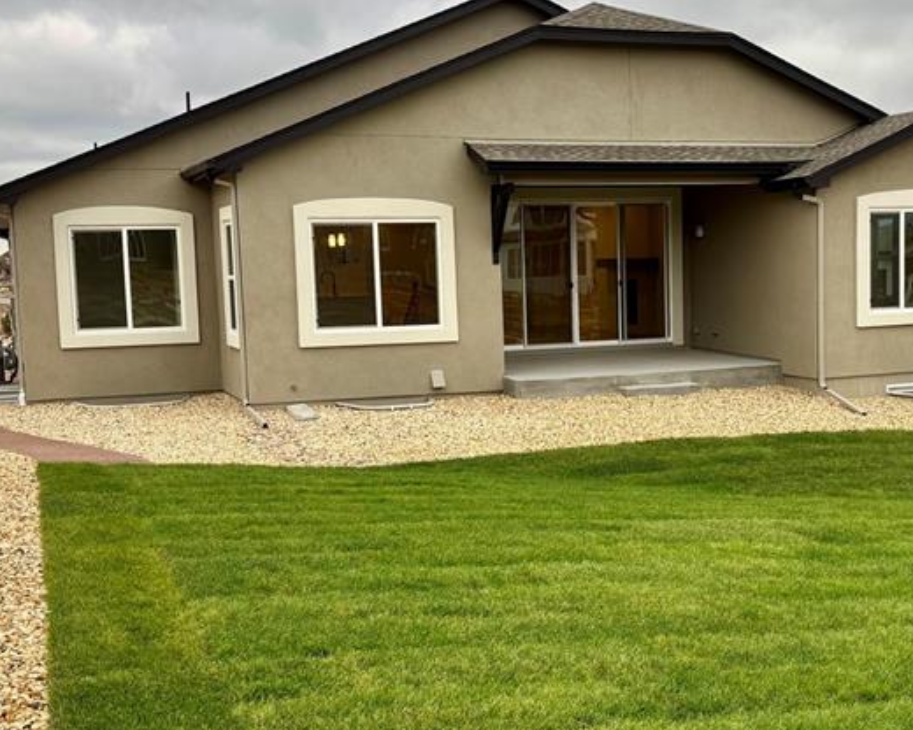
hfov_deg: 37.0
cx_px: 602
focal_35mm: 50
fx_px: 1351
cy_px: 390
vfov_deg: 30.2
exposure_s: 1/158
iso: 40
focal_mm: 5.96
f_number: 1.6
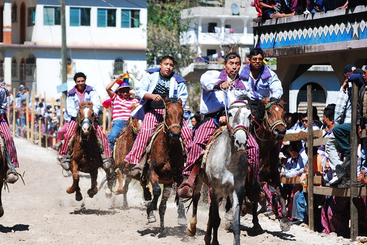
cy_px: 146
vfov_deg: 7.9
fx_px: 1775
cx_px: 154
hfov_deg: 11.8
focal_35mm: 174
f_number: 4.5
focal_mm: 90
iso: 400
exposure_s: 1/2500
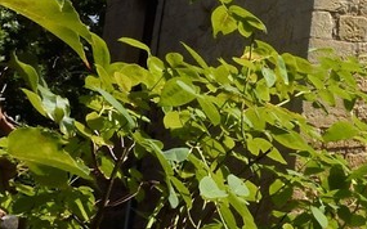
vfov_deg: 8.9
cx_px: 926
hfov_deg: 11.9
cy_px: -268
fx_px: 1370
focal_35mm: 137
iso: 200
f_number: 18
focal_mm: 24
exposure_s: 1/320
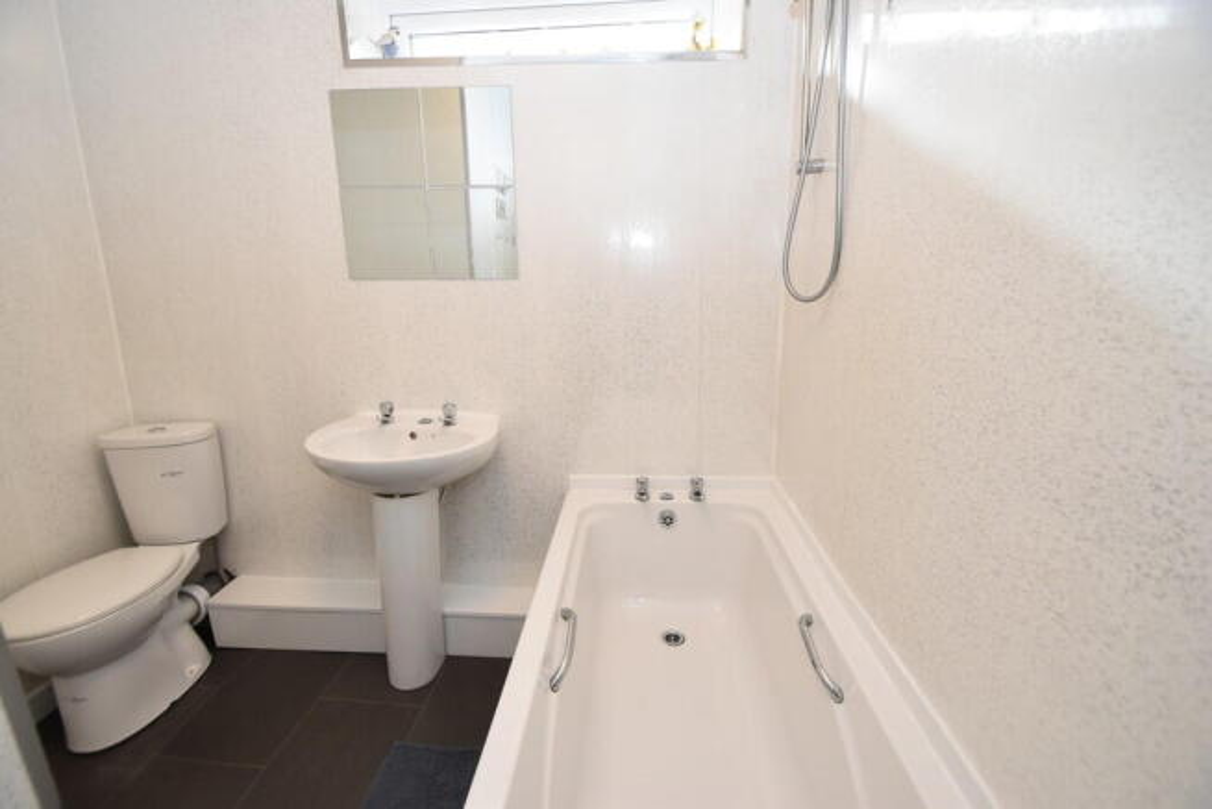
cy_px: 404
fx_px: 505
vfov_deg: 77.4
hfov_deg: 100.4
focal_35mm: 15
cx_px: 606
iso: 800
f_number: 5
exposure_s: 1/100
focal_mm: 10
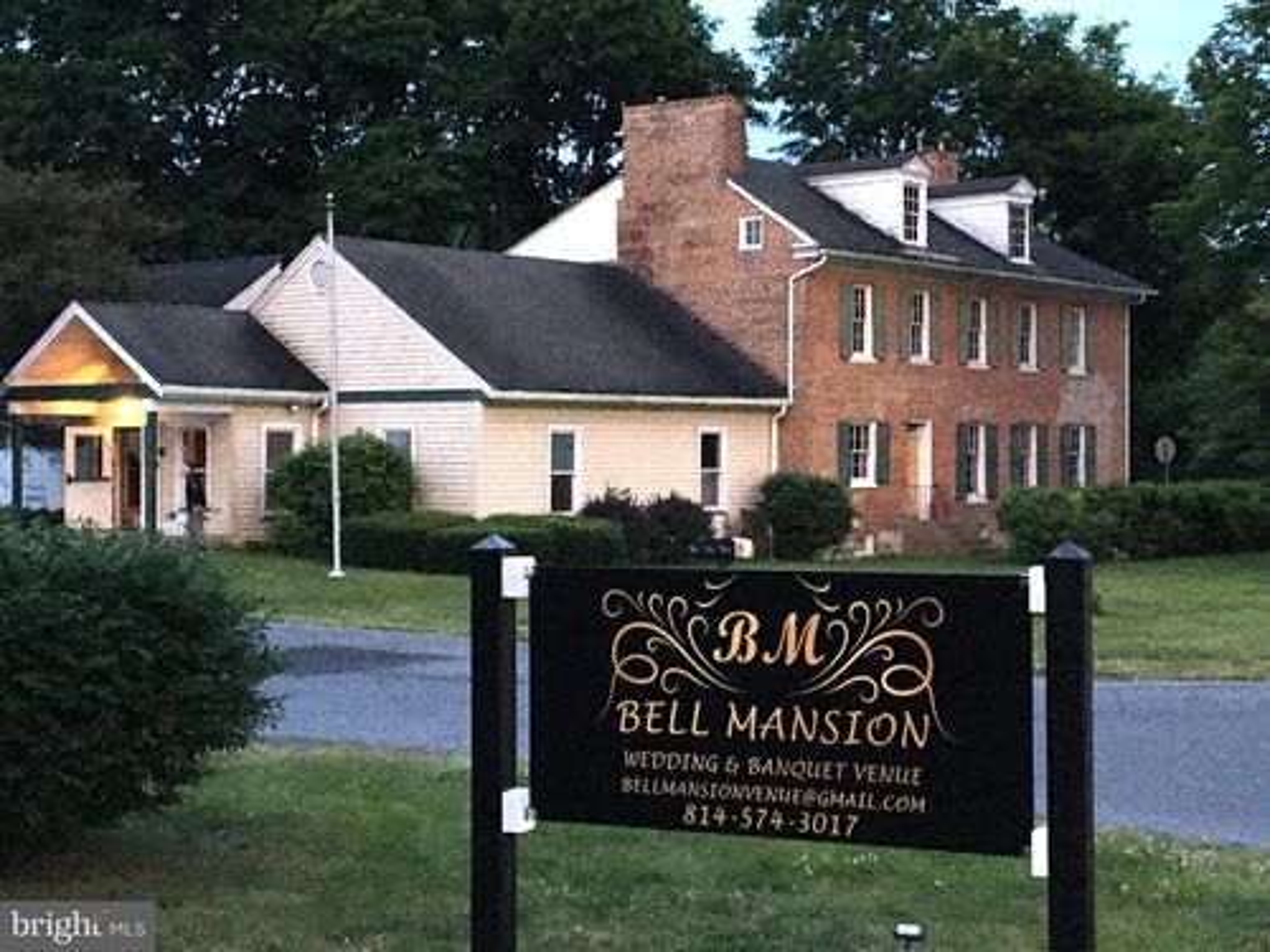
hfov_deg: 33.2
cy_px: 476
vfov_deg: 25.2
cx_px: 635
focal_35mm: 58
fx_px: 2128
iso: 200
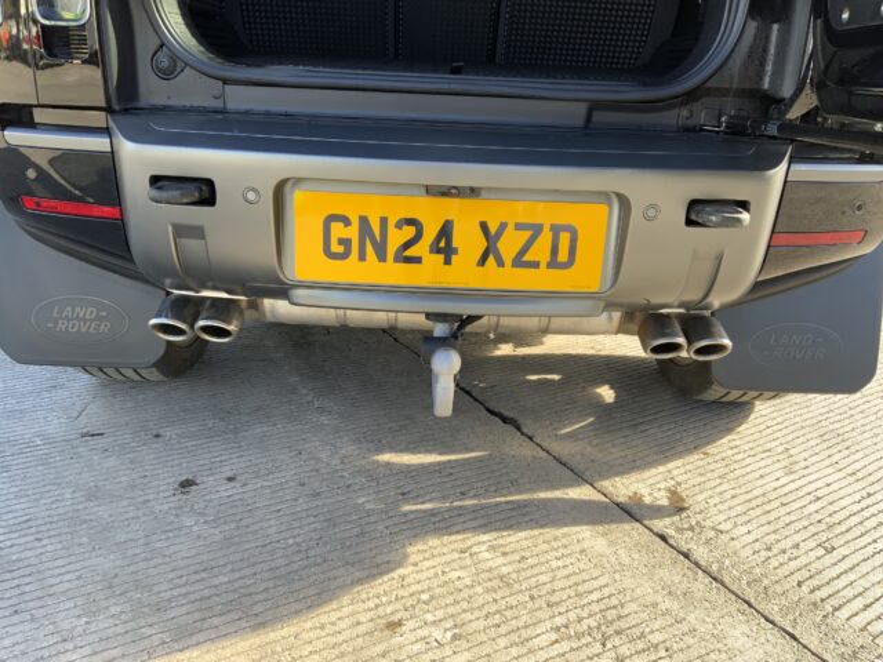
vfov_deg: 48.2
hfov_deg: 61.7
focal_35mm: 29
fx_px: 740
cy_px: 331
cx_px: 442
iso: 16
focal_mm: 3
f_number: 1.8
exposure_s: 1/167
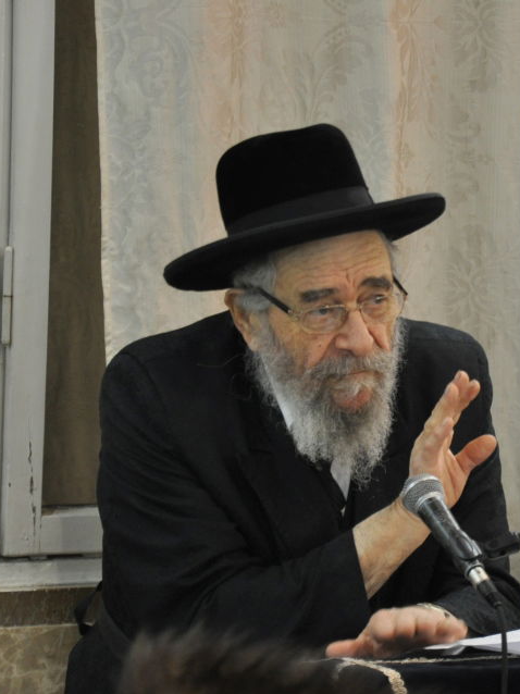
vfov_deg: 8.2
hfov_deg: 6.1
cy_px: 344
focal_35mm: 243
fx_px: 4866
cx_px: 425
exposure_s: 1/60
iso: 800
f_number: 5.6
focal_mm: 105
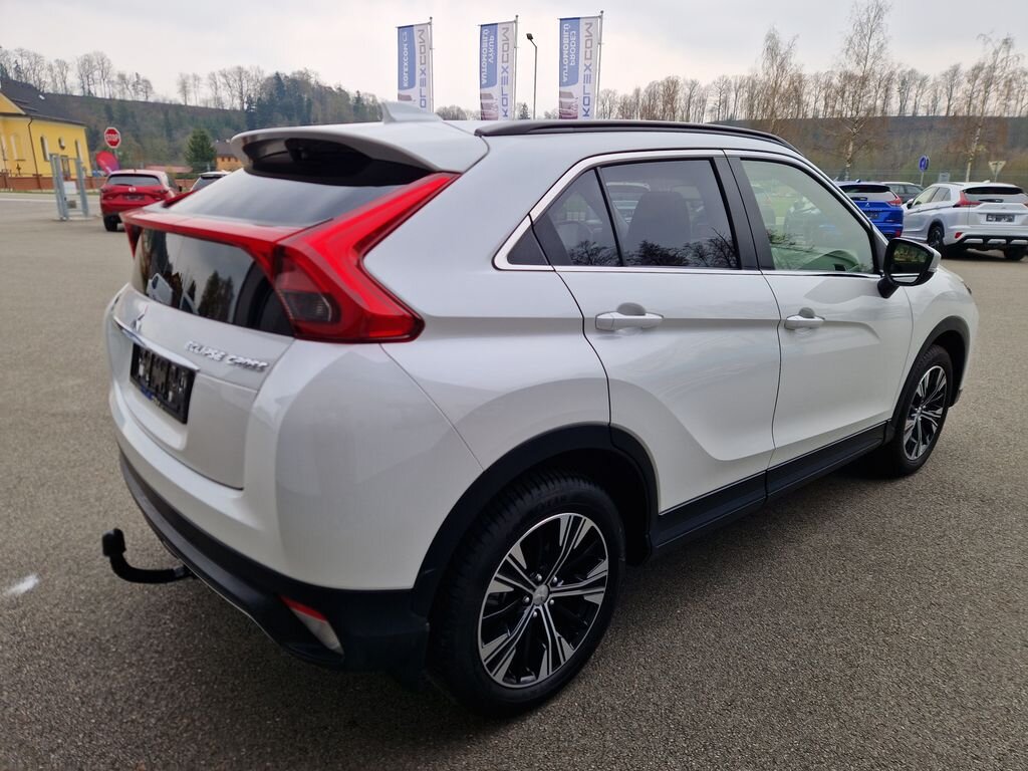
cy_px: 386
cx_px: 514
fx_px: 683
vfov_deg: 58.9
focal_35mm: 23
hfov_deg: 73.9
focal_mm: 5.4
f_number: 1.8
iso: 50
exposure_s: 1/6369
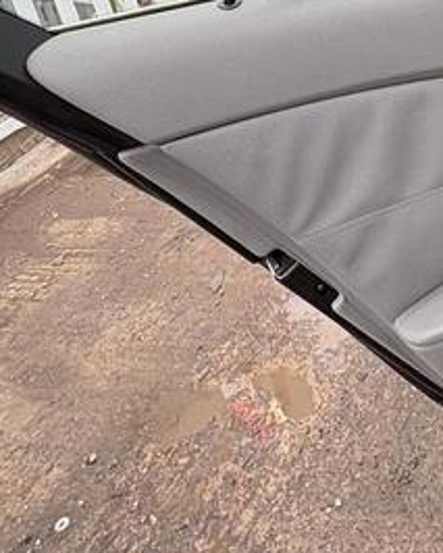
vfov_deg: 34.9
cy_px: -48
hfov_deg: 30.1
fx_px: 753
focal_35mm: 46
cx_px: 460
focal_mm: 2.22
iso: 40
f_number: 2.2
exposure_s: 1/102
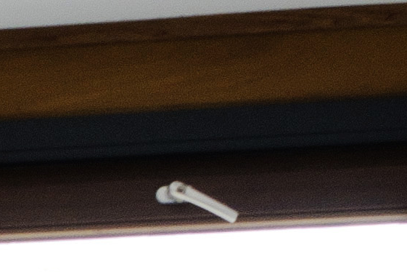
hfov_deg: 7.3
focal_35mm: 263
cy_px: 913
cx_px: -596
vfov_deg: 4.9
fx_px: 2973
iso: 125
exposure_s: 1/125
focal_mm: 20
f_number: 6.3
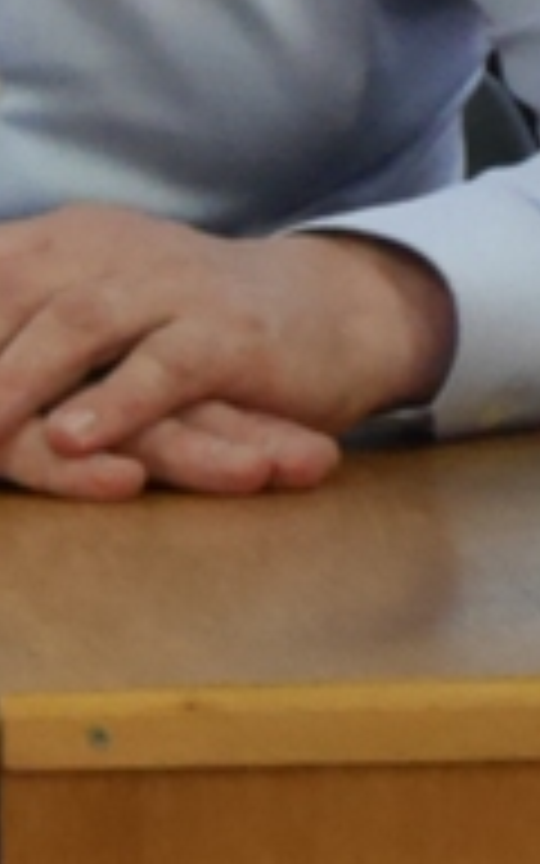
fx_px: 17401
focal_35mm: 739
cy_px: -182
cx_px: -1296
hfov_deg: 1.8
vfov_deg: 2.8
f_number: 5.4
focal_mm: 69
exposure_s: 1/80
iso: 3200
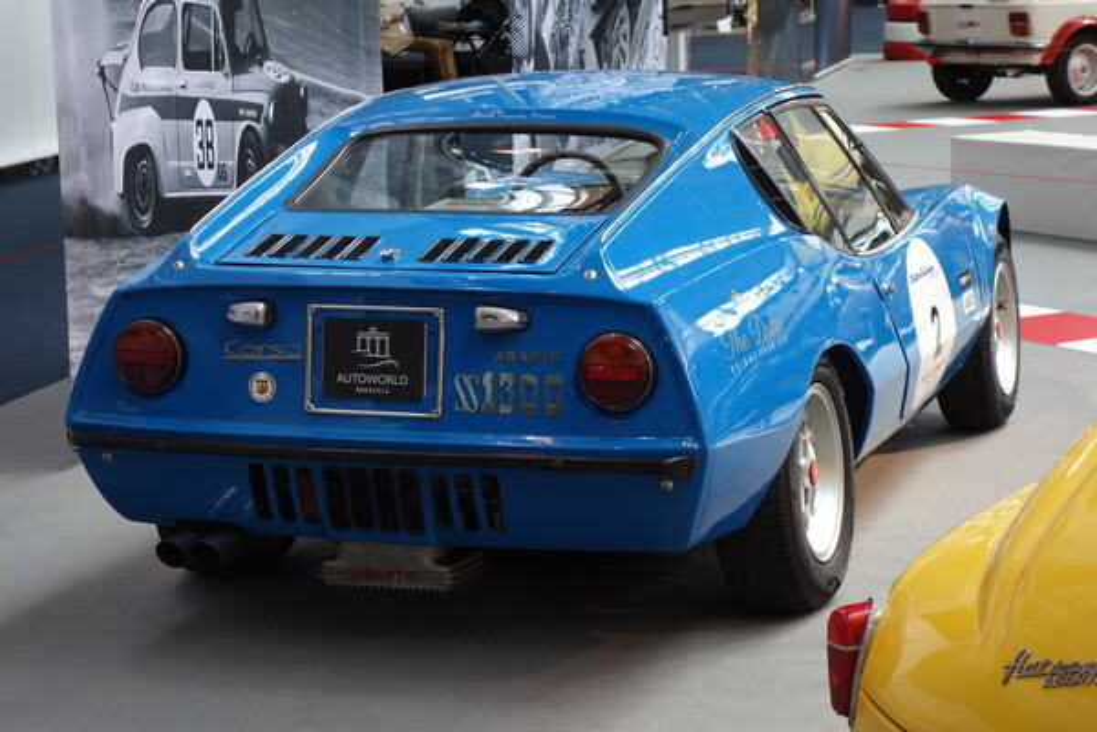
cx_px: 548
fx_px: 2681
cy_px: 366
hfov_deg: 23.1
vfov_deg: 15.5
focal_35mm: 88
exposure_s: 1/100
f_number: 4.5
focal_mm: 32.85
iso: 500
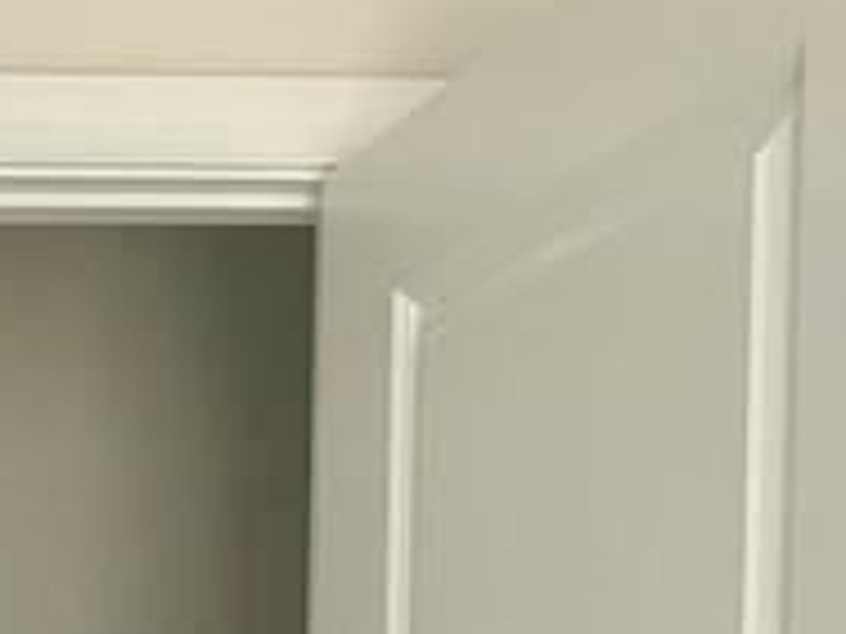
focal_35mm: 131
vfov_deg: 10.1
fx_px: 3202
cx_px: -778
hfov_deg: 13.2
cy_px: 1412
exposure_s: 1/120
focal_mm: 6.86
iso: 160
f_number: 1.78
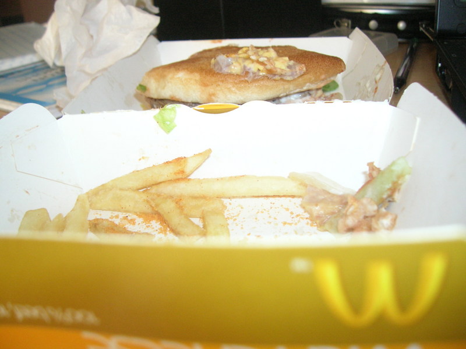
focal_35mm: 34
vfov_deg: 41.8
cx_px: 233
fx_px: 457
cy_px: 174
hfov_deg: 54.0
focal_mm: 5.7
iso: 200
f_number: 2.9
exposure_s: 1/24.1
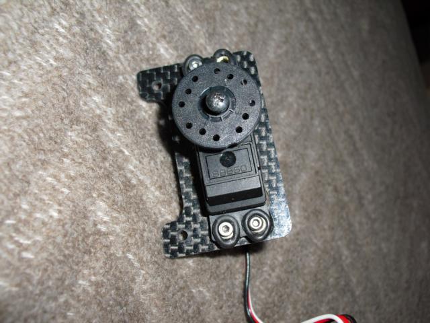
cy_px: 162
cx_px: 215
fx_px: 447
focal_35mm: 36
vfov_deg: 39.7
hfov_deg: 51.4
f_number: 3.1
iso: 100
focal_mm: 6.3
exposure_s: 1/60
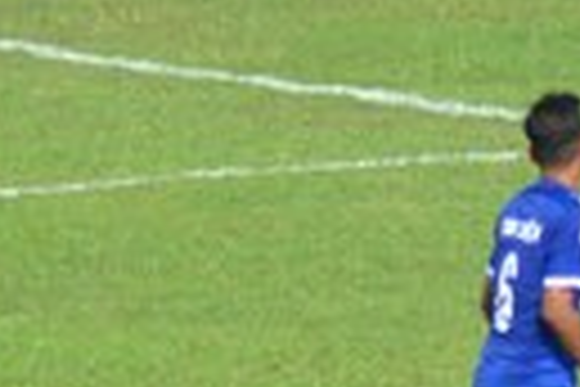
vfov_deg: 0.8
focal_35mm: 1649
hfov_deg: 1.2
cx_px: 1677
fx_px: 26565
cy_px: -153
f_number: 6.3
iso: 400
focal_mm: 185
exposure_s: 1/1600
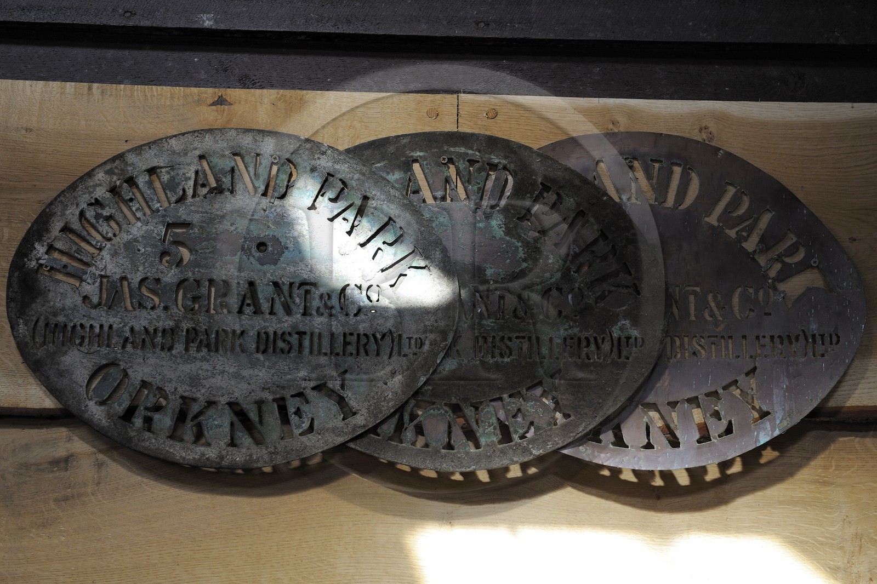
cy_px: 292
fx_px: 1364
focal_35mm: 56
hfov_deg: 35.6
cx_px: 438
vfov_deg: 24.2
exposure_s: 1/80
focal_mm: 56
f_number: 4
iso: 400
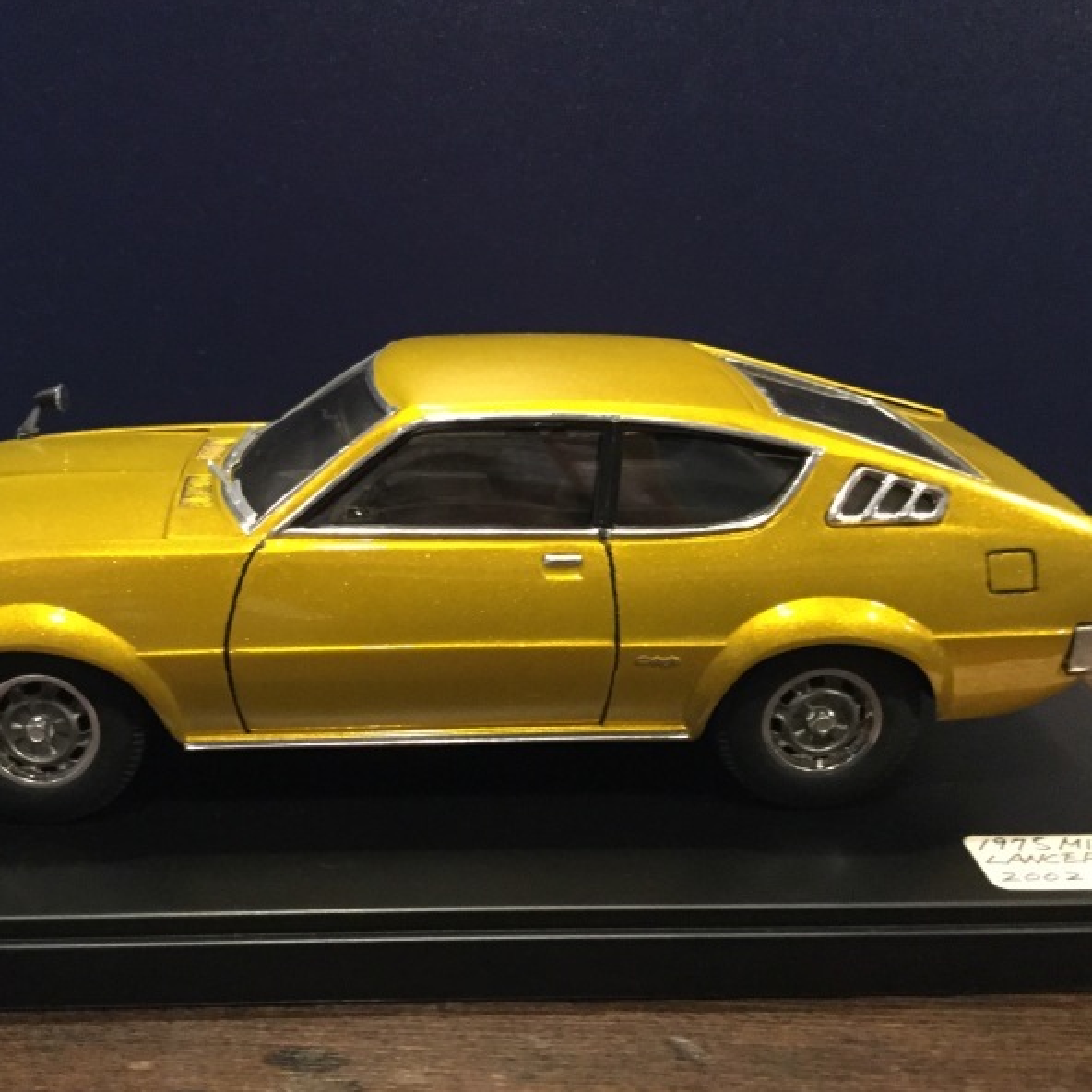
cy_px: 542
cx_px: 428
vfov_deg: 44.9
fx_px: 1321
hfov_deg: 44.7
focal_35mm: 37
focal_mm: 3.3
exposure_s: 1/15
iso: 250
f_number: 2.4
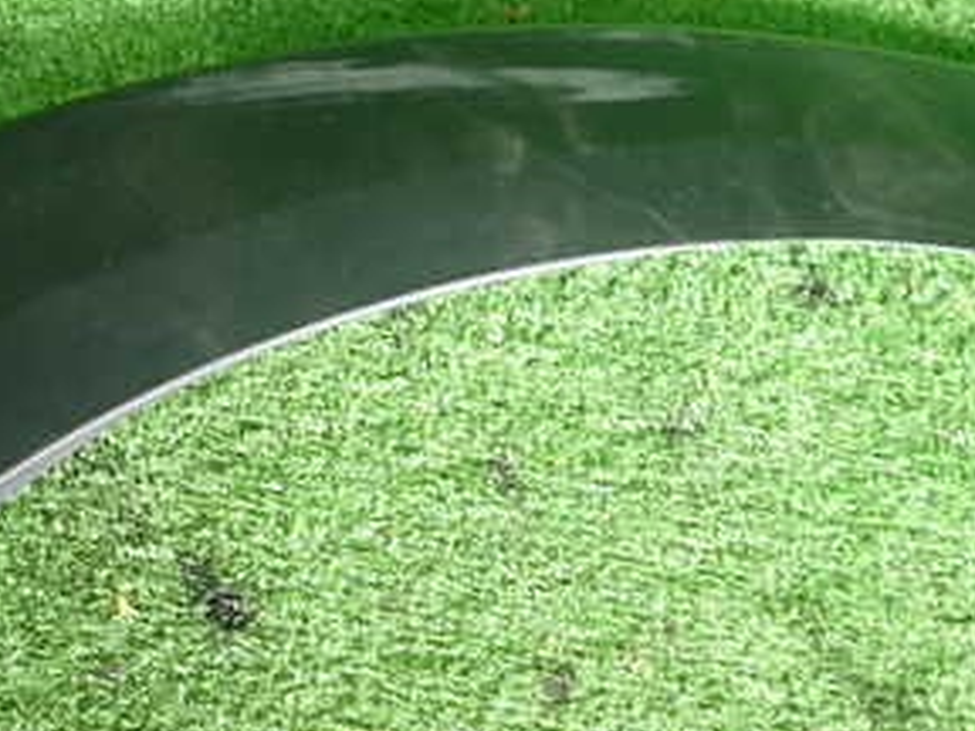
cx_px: 112
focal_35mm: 52
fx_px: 1465
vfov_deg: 27.9
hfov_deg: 34.9
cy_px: 460
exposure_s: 1/60
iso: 200
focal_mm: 4.5
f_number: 2
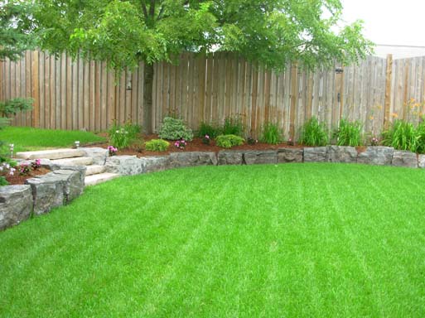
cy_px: 159
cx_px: 212
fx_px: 466
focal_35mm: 38
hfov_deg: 49.0
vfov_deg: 37.7
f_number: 2.9
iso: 50
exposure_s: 1/148
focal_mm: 6.3
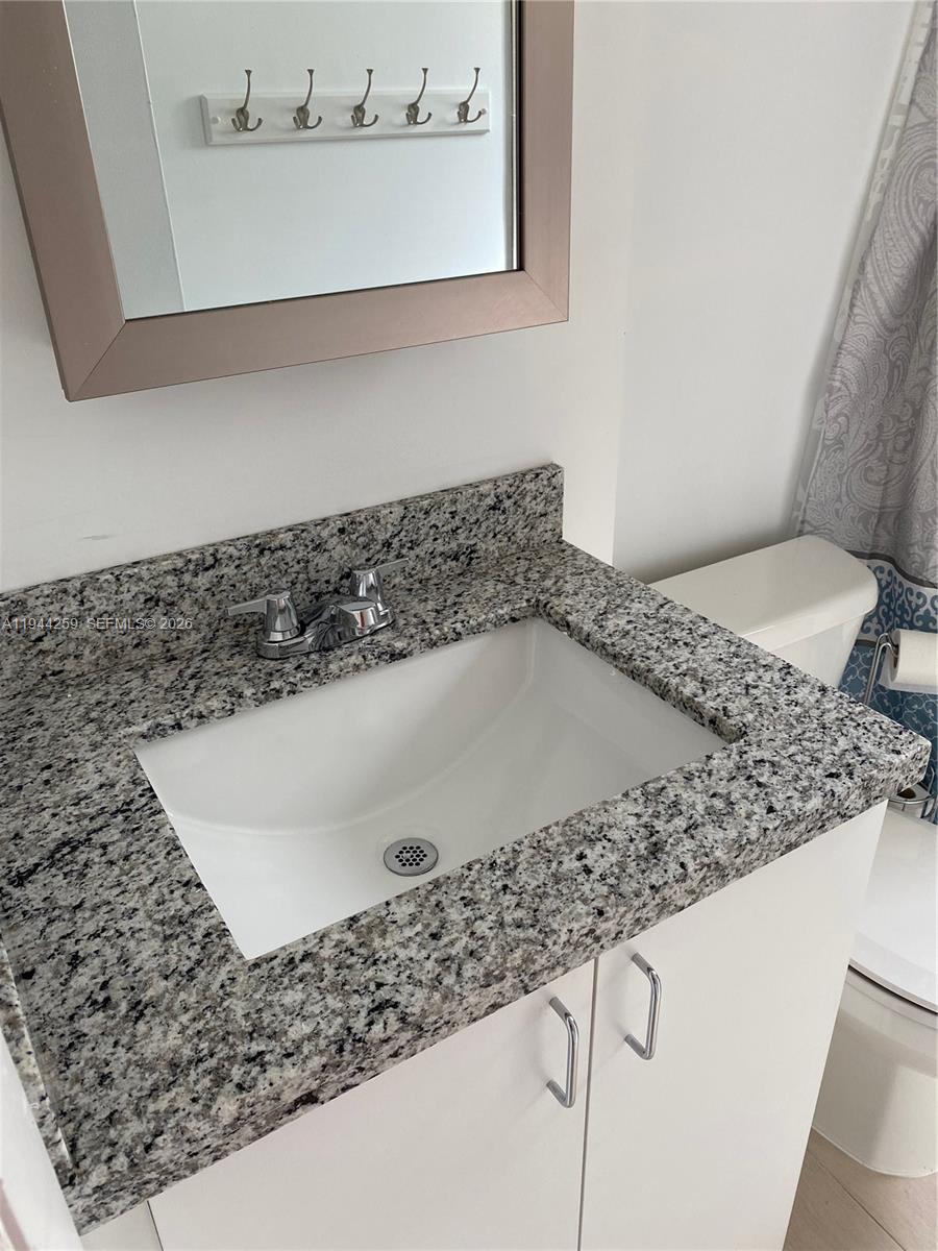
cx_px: 469
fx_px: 939
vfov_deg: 67.3
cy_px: 626
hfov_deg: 53.1
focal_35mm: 26
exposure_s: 1/121
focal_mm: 4.25
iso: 64
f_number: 1.8
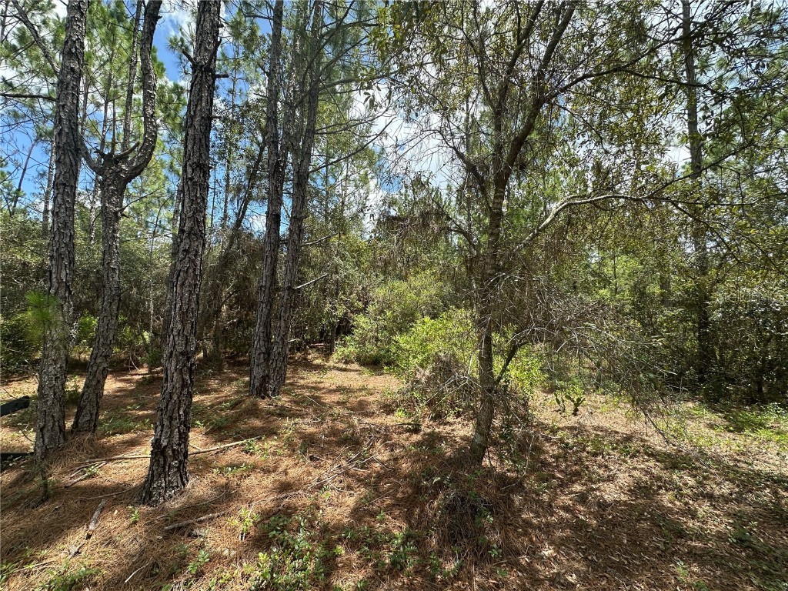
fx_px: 319
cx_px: 394
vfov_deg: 85.7
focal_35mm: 14
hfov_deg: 102.1
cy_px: 296
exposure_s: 1/461
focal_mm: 2.22
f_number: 2.2
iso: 40
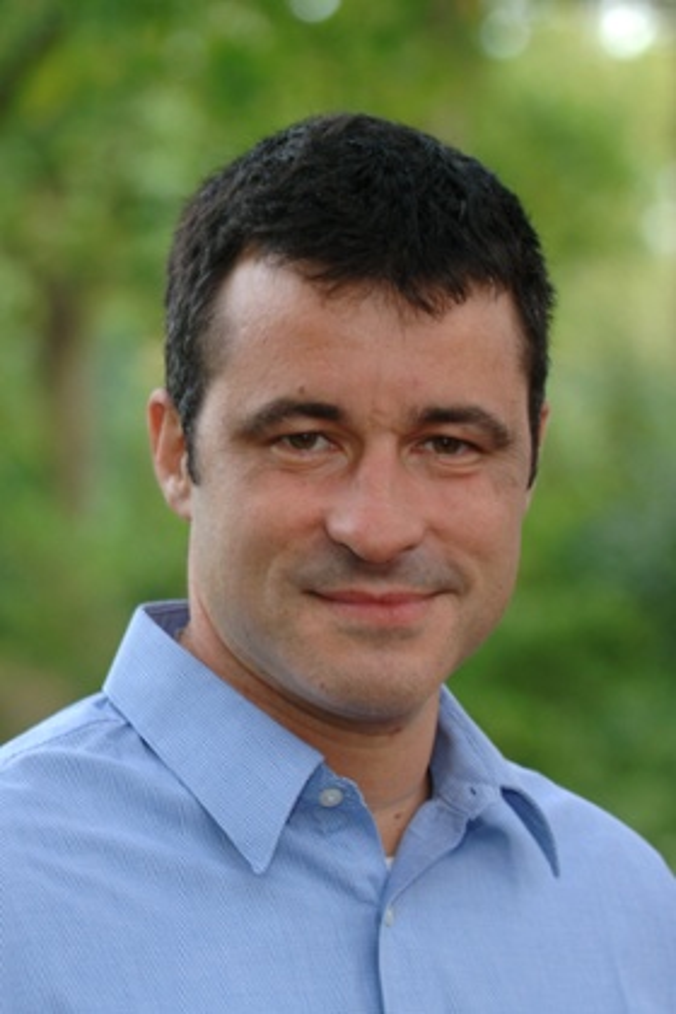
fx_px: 4013
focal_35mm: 142
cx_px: 338
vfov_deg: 14.4
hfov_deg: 9.6
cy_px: 507
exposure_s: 1/125
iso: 250
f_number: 4
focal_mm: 95
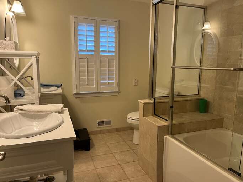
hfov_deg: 67.3
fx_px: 182
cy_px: 91
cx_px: 122
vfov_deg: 53.0
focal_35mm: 26
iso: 100
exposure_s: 1/60
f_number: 1.6
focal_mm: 5.1
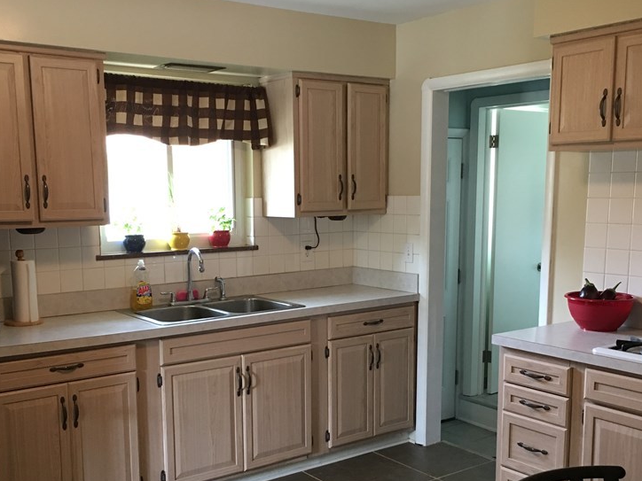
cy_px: 306
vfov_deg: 34.9
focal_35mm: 41
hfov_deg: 45.8
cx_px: 307
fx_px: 760
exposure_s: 1/15
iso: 80
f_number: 2.2
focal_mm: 4.15
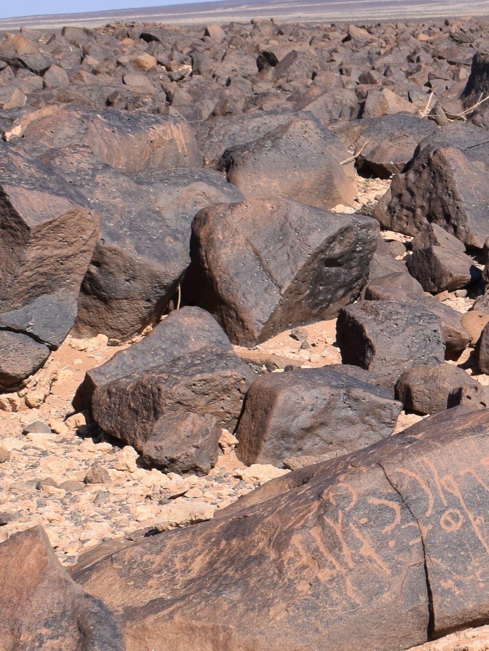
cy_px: 463
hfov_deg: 13.1
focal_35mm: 106
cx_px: 769
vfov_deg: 18.5
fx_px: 1996
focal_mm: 20
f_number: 10
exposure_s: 1/400
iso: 200
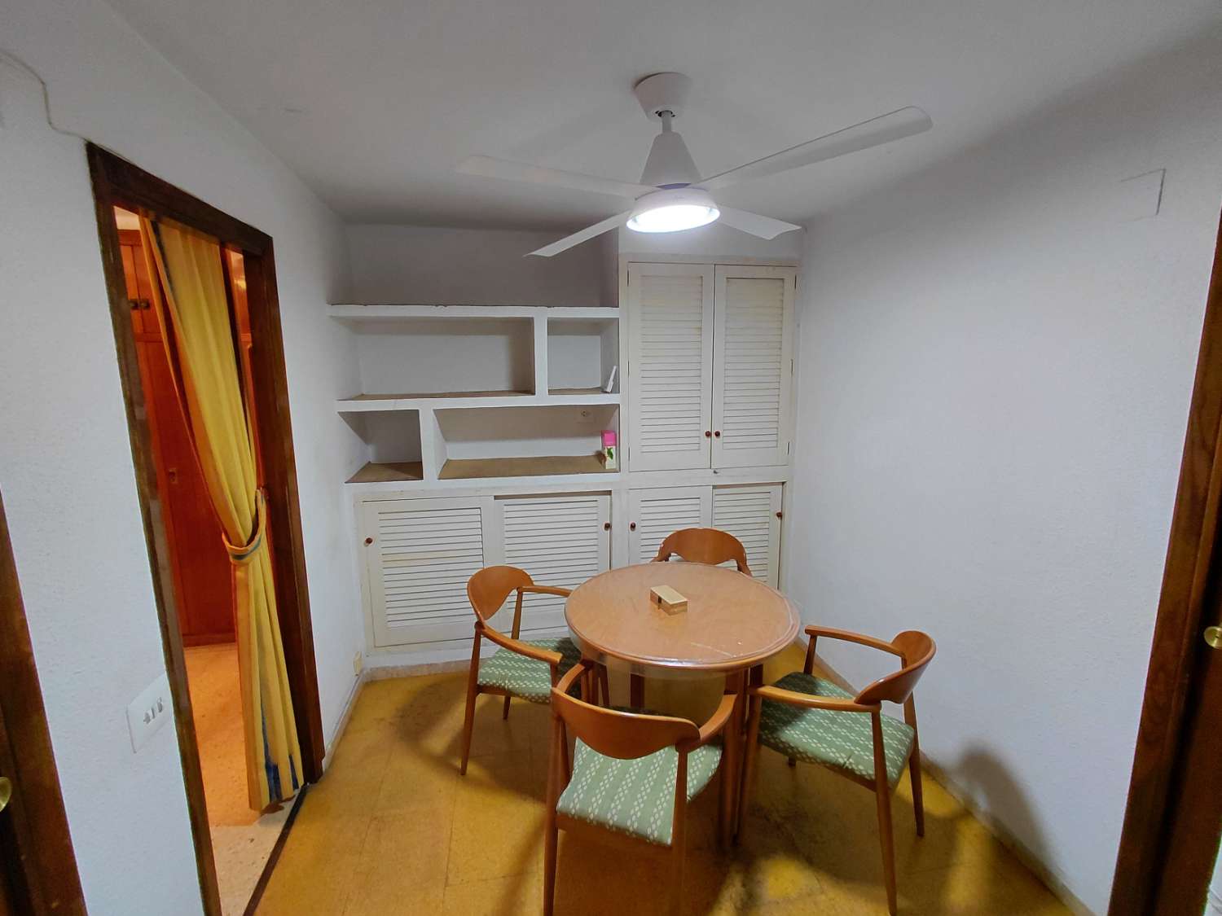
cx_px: 611
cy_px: 458
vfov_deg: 78.1
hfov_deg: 94.5
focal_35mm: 16
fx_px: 565
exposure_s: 1/50
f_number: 2.2
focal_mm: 1.64
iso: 160
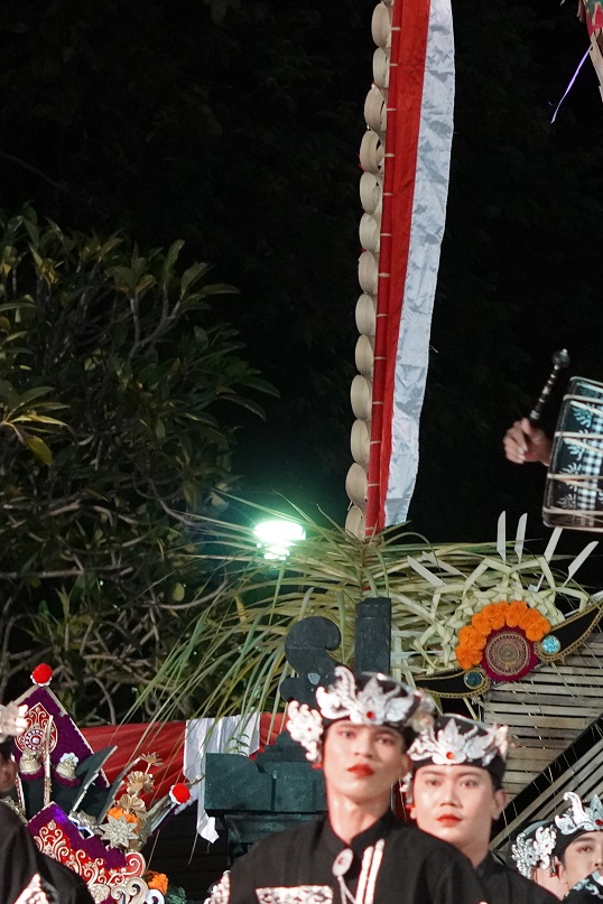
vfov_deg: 8.7
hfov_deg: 5.8
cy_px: 546
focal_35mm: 237
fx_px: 5952
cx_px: 711
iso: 4000
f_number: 4
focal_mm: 85
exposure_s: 1/160
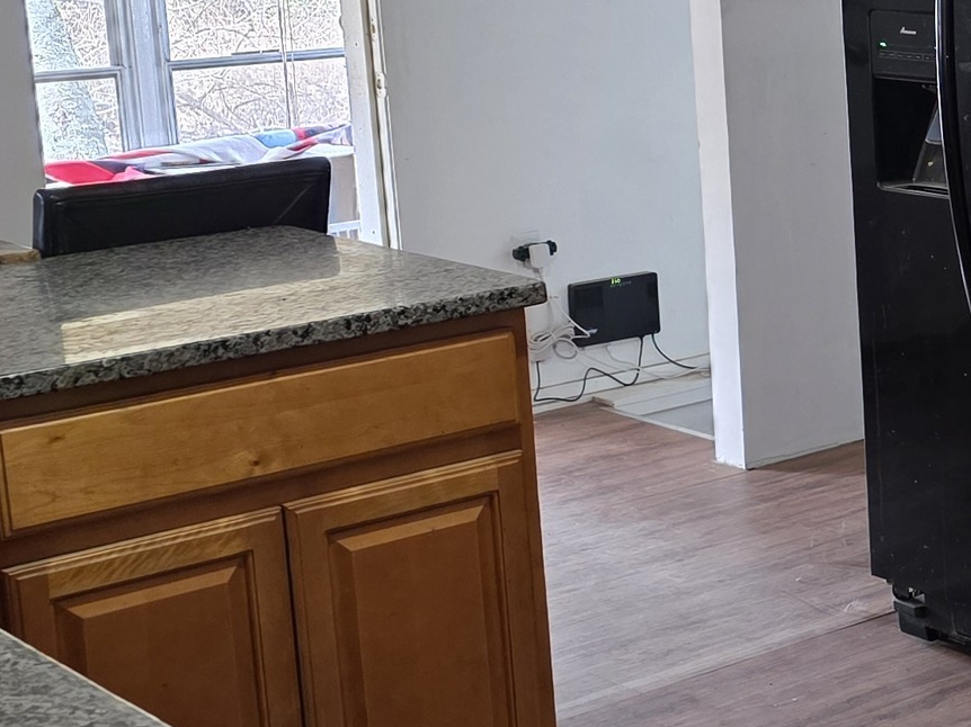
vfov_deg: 17.9
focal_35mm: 82
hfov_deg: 21.6
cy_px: 177
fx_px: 2300
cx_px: 1260
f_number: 1.7
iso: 320
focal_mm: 6.3
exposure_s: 1/120
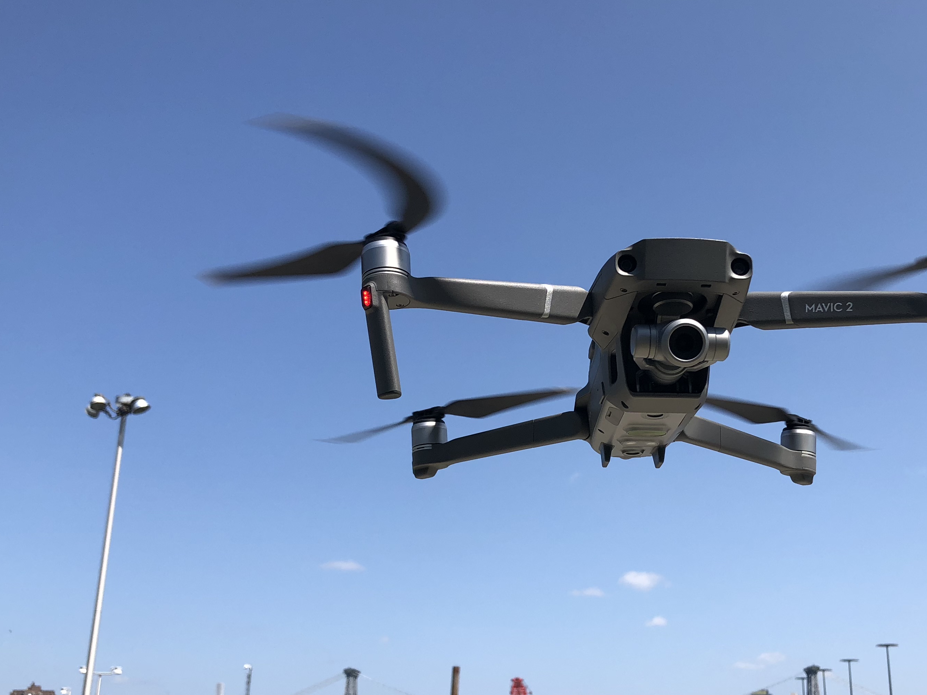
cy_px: 403
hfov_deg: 44.5
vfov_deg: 34.3
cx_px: 572
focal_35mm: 42
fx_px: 1125
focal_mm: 3.99
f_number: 1.8
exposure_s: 1/2183
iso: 20
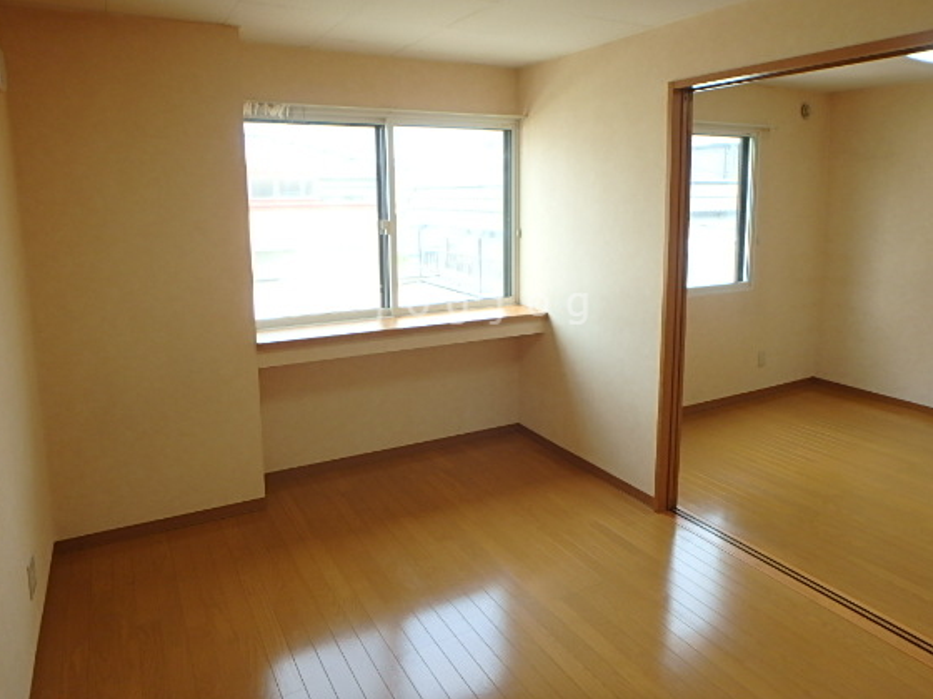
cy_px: 305
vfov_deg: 56.6
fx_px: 647
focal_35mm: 24
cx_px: 483
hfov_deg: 71.6
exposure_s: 1/60
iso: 125
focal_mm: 3.7
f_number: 3.5
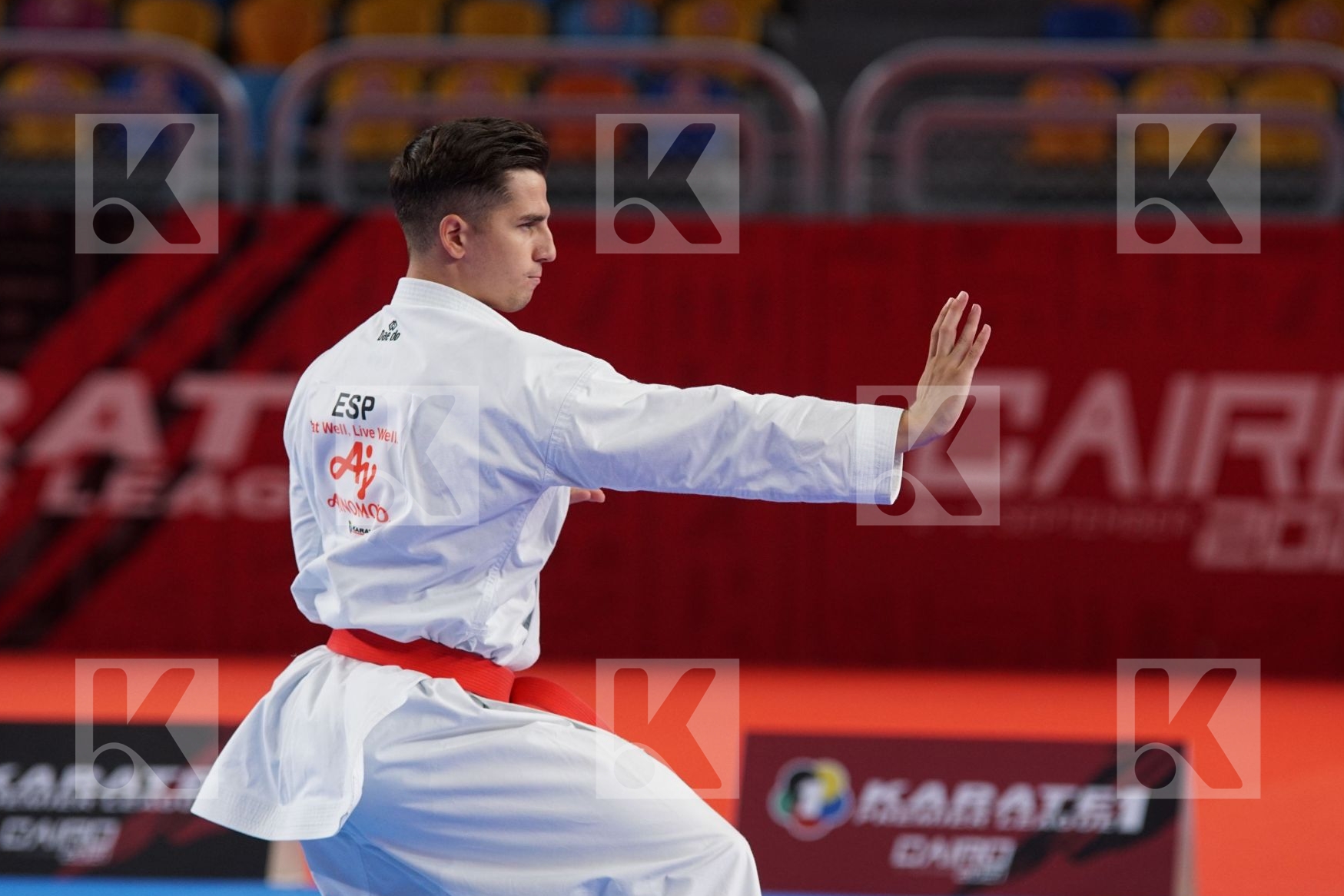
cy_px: 456
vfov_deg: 5.6
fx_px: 9221
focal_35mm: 247
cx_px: 668
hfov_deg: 8.3
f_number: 3.2
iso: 800
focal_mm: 160
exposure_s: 1/400
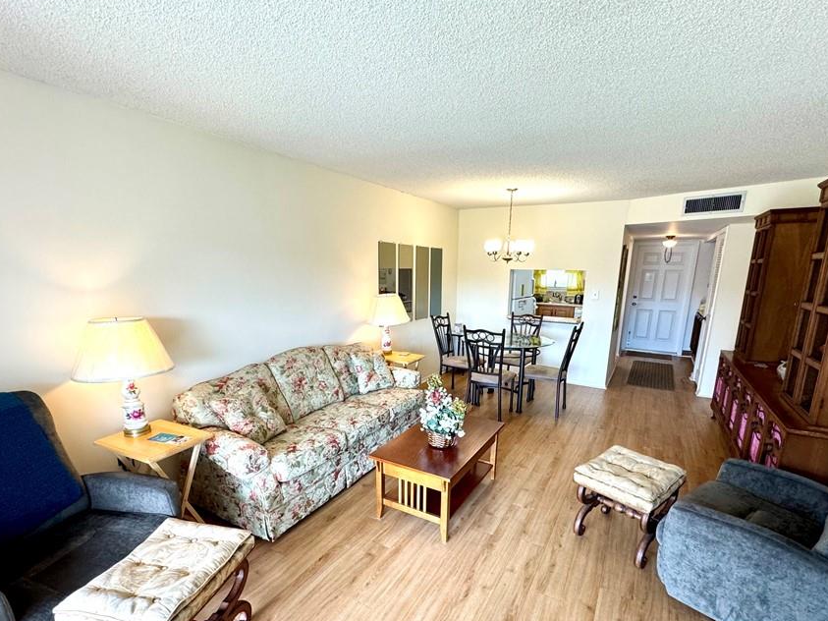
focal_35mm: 17
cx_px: 416
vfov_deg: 74.2
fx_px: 407
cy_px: 362
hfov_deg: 91.0
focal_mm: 2.22
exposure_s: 1/120
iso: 250
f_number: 2.2
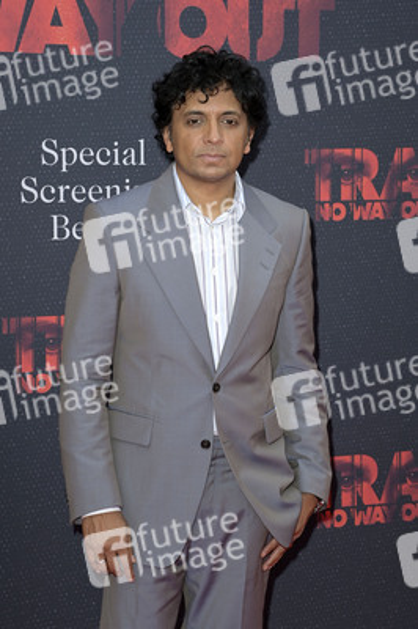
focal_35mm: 105
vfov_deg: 19.5
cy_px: 314
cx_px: 209
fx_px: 1832
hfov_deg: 13.0
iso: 400
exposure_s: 1/250
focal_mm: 105
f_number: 7.1
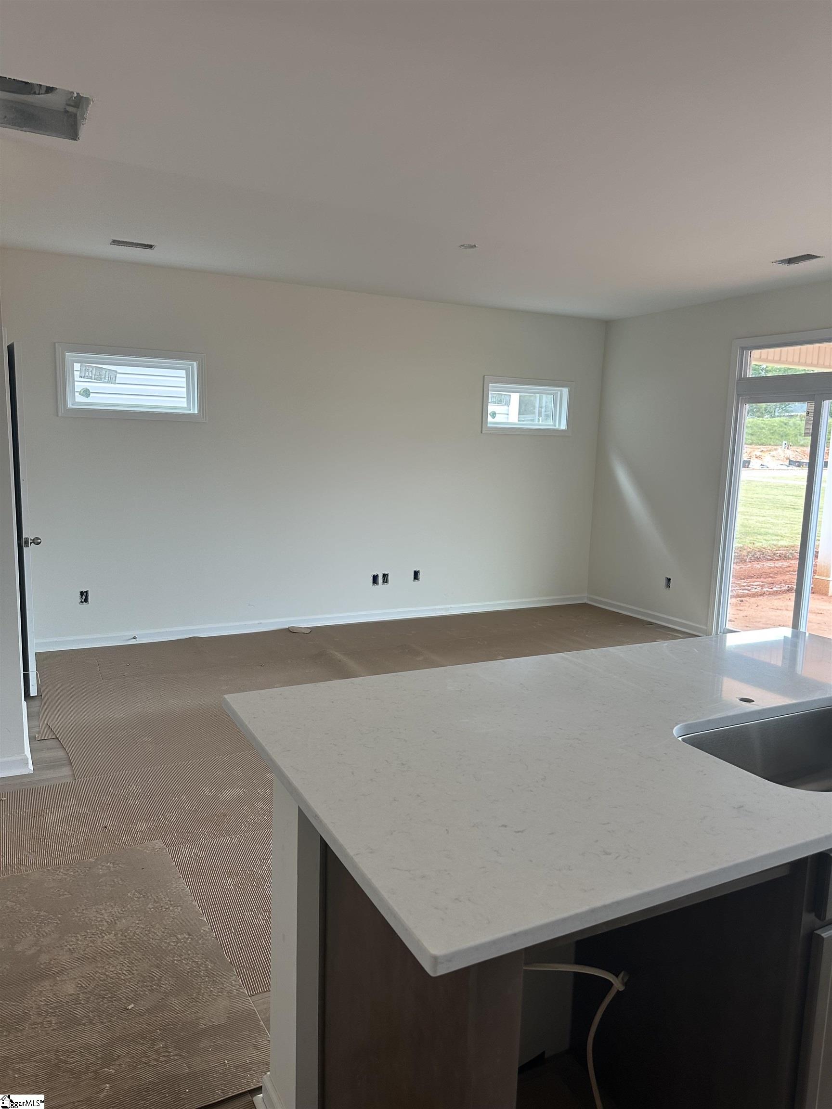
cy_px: 554
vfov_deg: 71.6
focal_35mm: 24
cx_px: 416
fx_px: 769
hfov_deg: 56.8
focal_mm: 6.86
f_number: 1.78
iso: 125
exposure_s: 1/121
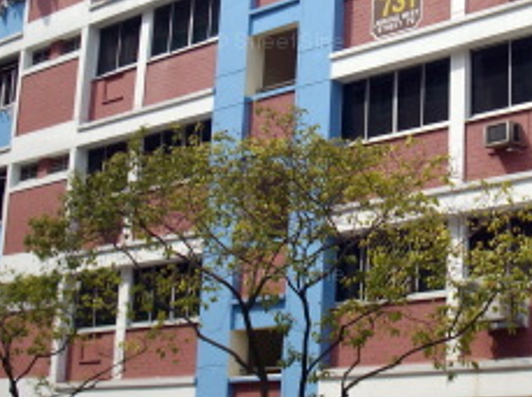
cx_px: 383
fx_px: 1366
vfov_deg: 16.3
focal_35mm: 89
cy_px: 44
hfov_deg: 21.9
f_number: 5.6
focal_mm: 6.2
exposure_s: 1/250
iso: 80
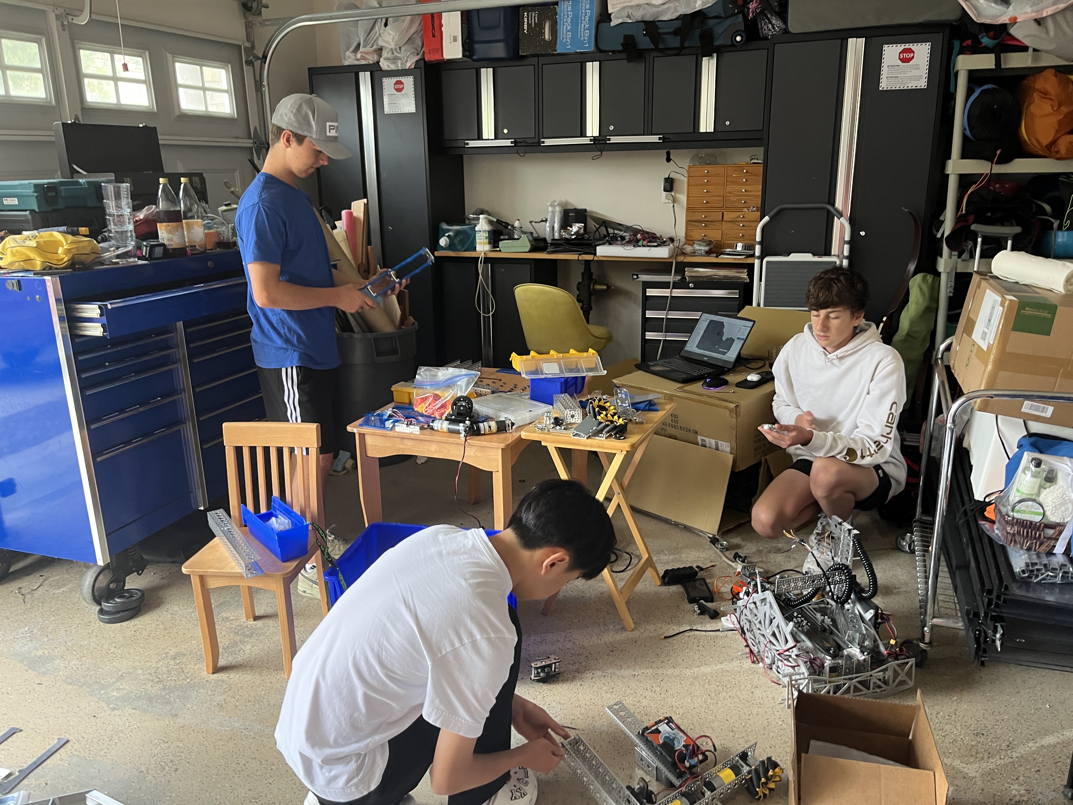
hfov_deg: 67.3
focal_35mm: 26
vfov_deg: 53.1
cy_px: 402
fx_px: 806
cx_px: 536
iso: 125
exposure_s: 1/73
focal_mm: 5.1
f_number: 1.6
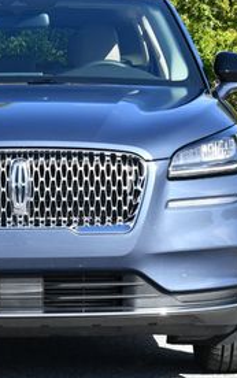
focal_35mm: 189
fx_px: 1949
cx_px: 3
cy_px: 134
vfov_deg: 11.1
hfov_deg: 6.9
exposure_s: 1/250
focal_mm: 40
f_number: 8
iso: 200
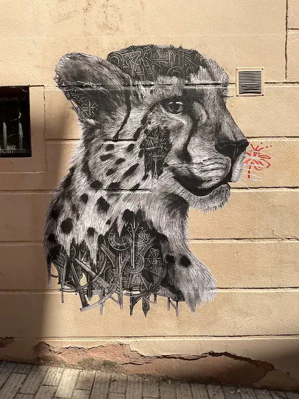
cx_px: 150
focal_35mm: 29
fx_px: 334
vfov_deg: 61.7
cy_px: 200
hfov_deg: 48.2
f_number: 1.8
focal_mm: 3
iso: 25
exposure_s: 1/1848
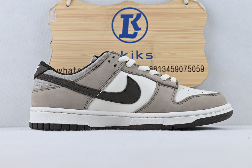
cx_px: 126
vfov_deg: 27.7
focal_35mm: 49
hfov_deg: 40.5
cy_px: 84
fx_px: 341
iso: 100
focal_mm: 32.5
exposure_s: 1/60
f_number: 5
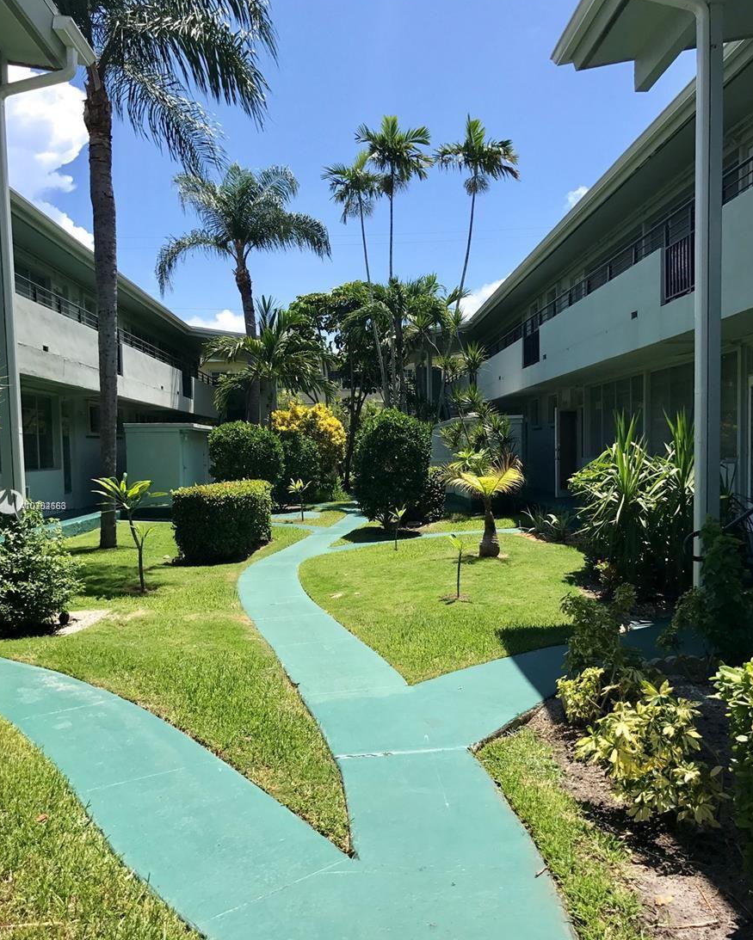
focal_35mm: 30
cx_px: 377
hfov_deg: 48.5
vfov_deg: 58.7
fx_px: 835
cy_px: 507
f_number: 1.8
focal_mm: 3.99
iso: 20
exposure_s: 1/1996
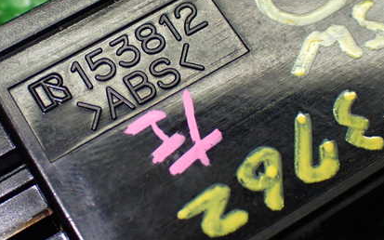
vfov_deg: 16.9
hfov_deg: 26.6
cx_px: 126
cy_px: 63
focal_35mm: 77
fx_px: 806
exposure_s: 1/200
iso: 640
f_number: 3.2
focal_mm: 9.01
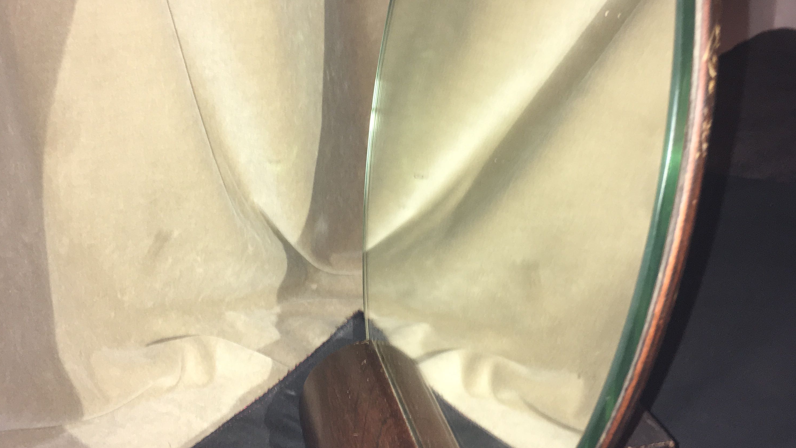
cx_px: 404
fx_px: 907
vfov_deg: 27.7
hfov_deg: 47.4
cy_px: 193
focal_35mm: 43
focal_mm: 4.15
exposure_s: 1/17
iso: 50
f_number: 2.2
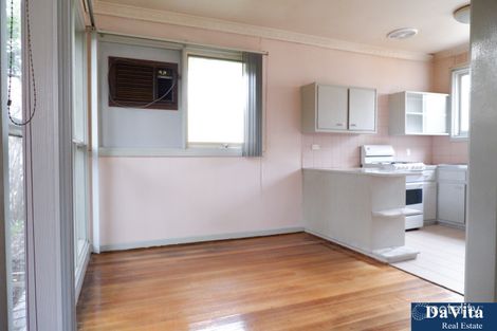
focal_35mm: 23
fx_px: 317
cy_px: 166
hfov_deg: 76.1
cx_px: 248
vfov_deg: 55.1
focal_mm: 15
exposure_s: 1/140
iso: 6400
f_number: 3.5
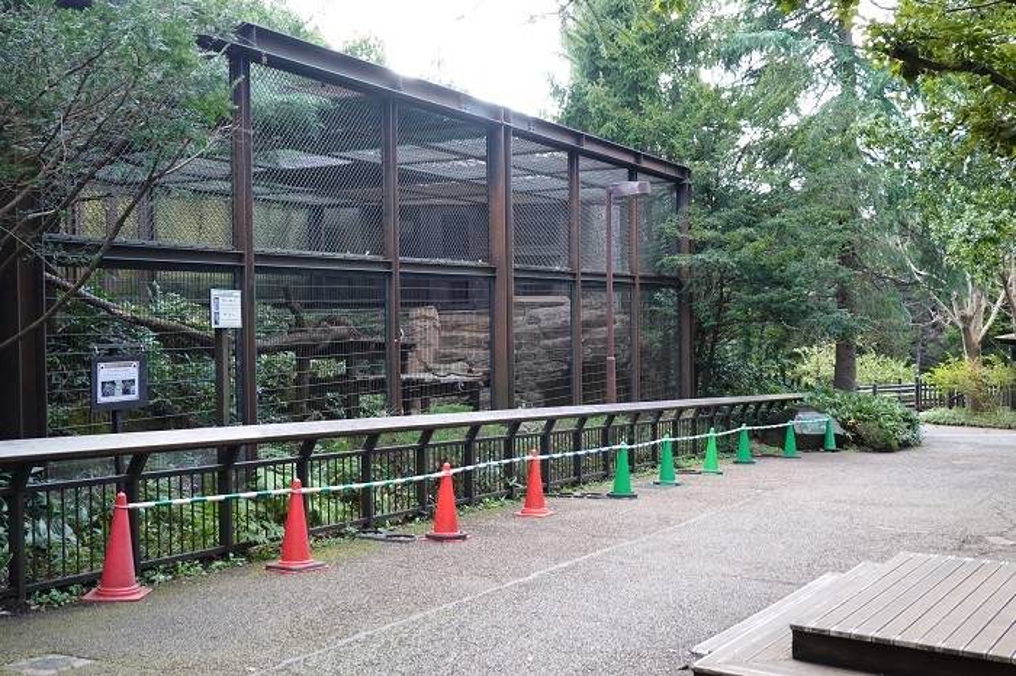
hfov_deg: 48.5
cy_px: 338
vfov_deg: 33.4
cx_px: 508
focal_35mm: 40
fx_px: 1128
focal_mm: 15
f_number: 4
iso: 500
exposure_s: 1/40
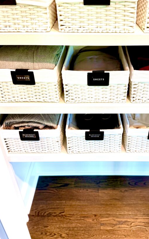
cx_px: 96
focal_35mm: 32
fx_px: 208
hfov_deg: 39.1
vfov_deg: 59.5
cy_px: 105
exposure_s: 1/60
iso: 160
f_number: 1.78
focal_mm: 6.76
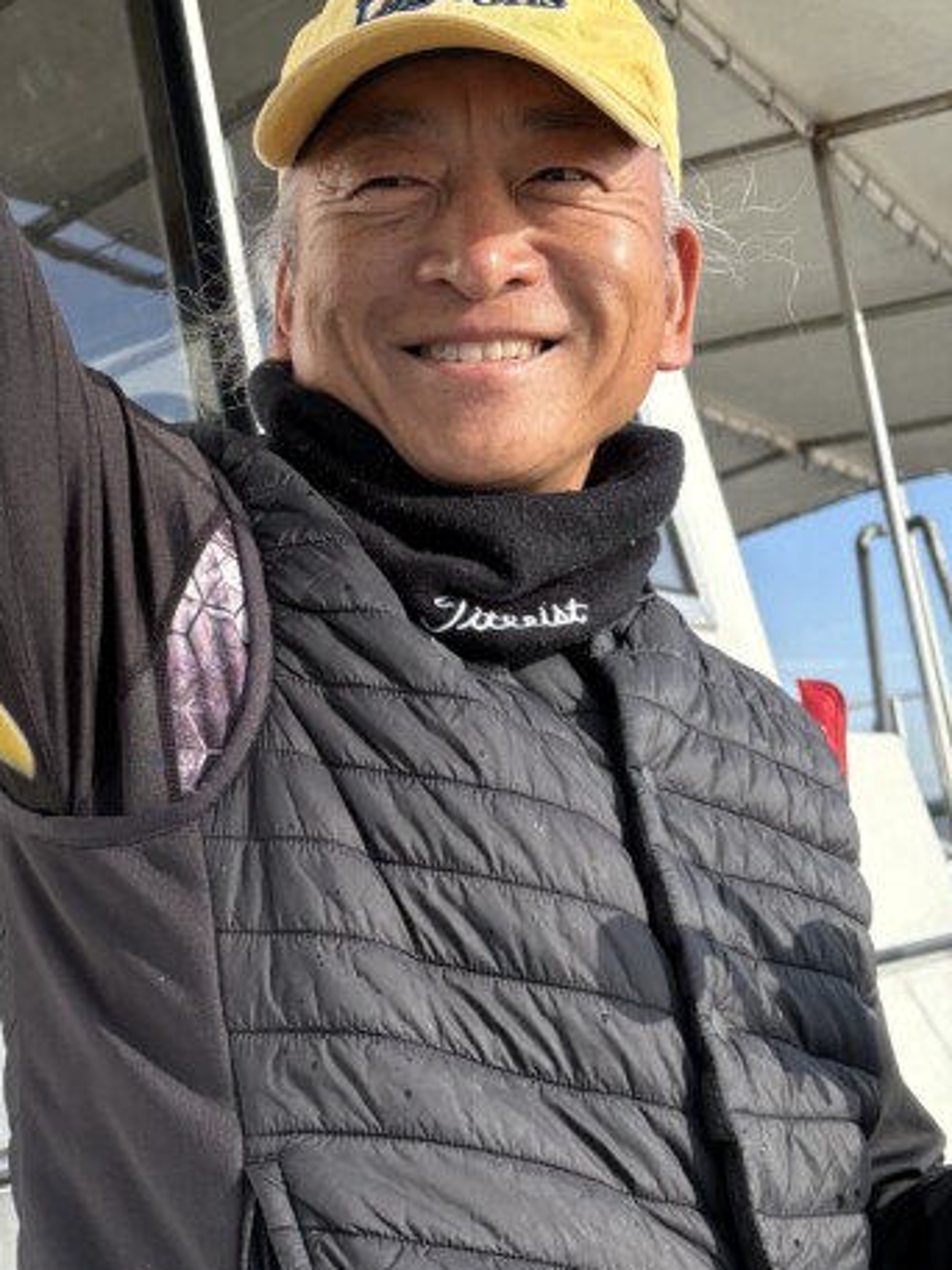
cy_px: 607
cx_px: 237
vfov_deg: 33.8
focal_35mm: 57
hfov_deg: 25.4
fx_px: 2090
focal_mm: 5.96
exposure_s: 1/2364
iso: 64
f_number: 1.6
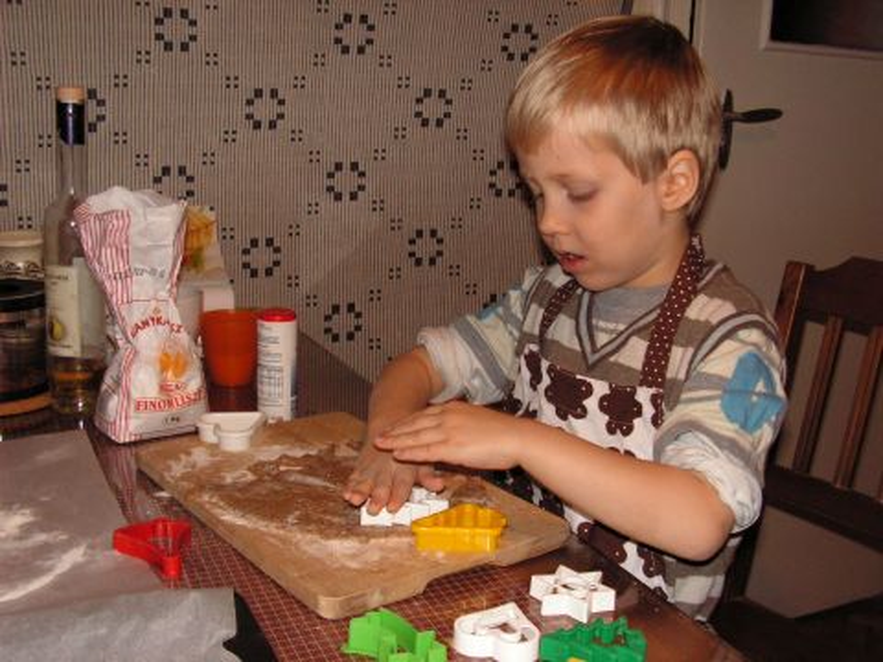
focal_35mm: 38
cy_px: 331
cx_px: 442
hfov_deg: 49.0
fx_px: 969
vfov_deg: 37.7
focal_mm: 6.4
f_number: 3.2
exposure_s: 1/40
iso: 100
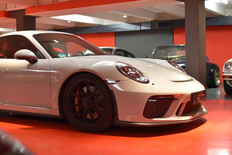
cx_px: 116
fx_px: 338
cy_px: 78
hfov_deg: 37.9
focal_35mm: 52
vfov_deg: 25.8
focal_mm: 35
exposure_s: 1/60
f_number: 2.5
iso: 800
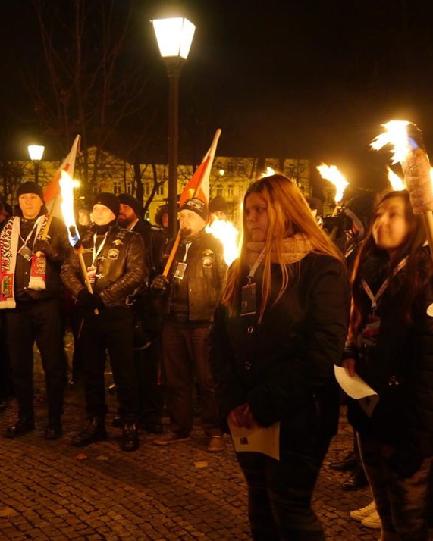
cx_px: 234
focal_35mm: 42
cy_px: 276
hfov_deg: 35.6
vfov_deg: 43.8
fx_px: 673
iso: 800
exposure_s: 1/6
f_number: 3.6
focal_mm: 15
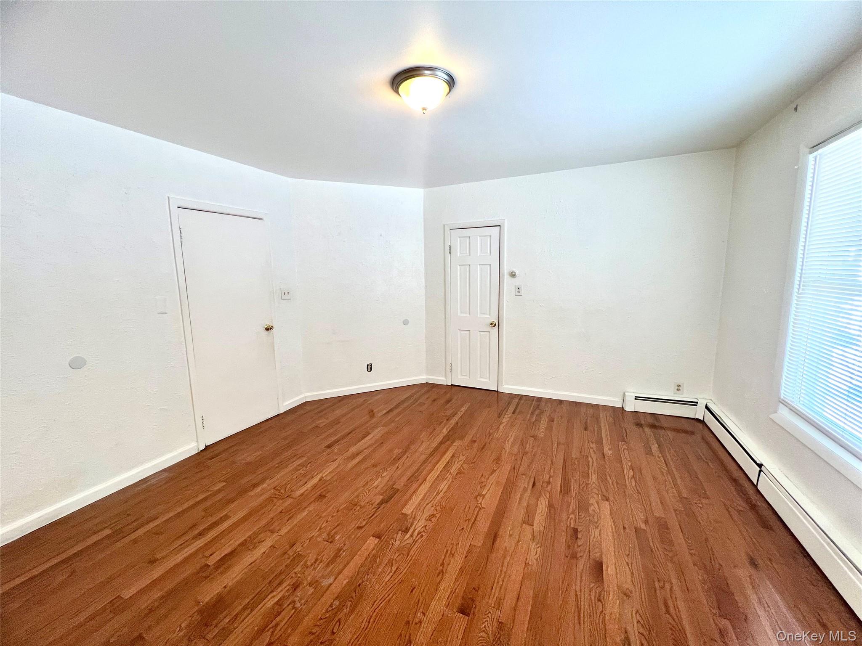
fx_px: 324
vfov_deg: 89.9
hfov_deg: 106.2
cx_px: 431
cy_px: 323
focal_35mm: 13
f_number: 1.8
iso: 125
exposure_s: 1/120
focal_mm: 1.57
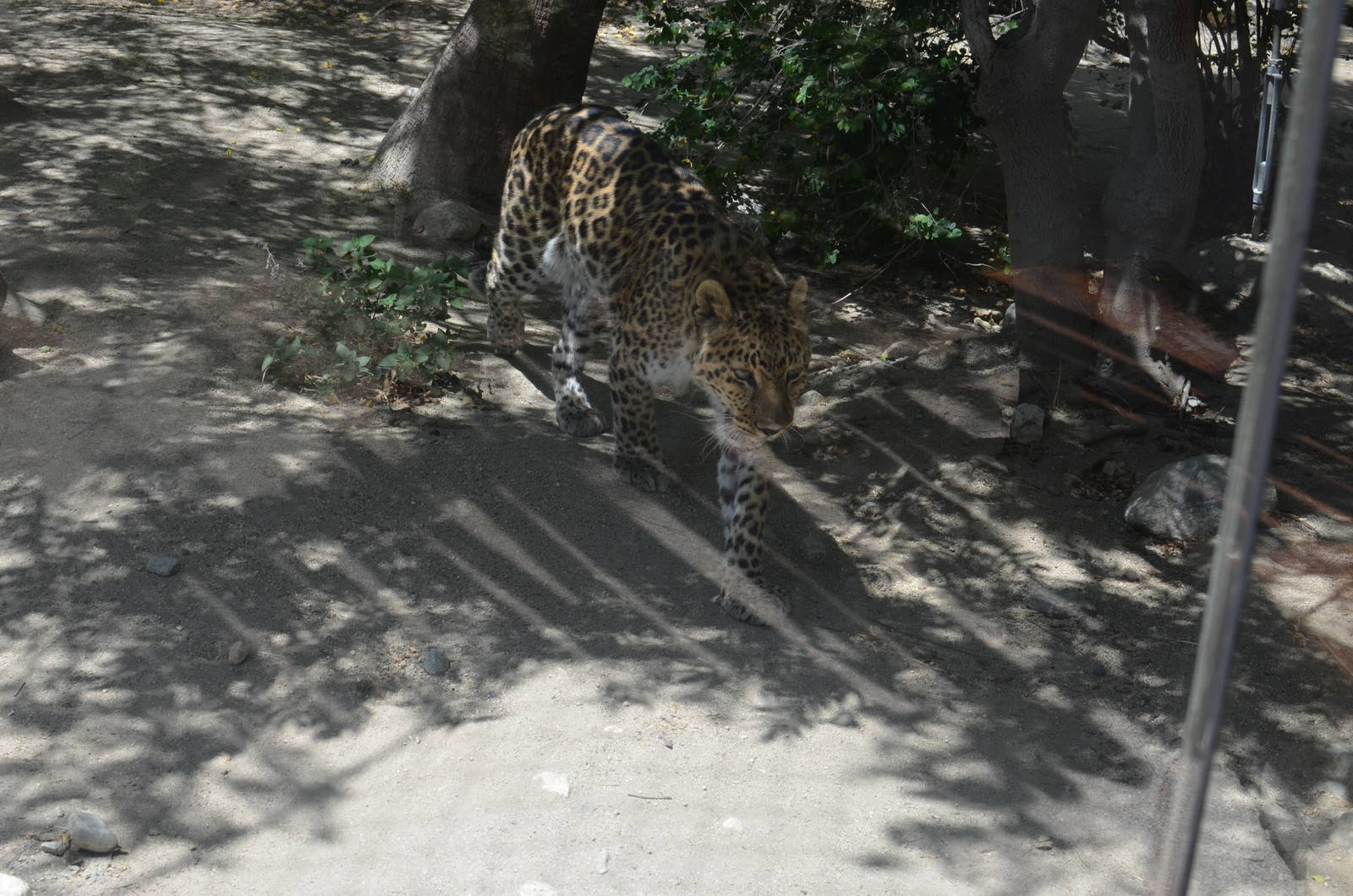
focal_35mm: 52
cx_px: 676
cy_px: 448
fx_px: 1969
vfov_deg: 25.6
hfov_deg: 37.9
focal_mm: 35
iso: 200
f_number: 7.1
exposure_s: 1/200
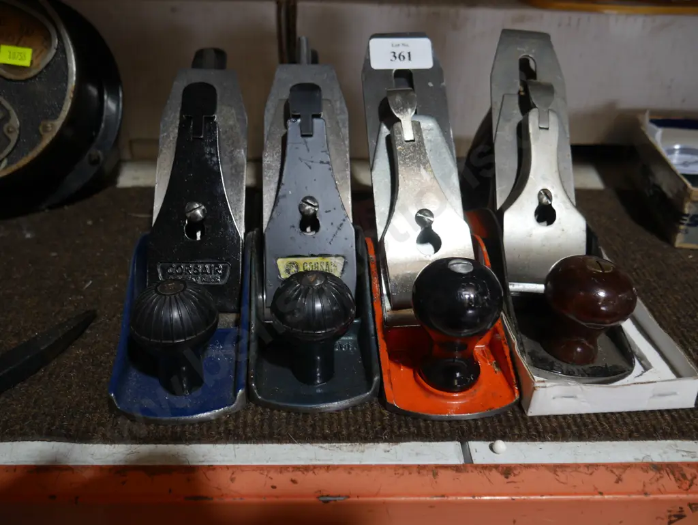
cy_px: 262
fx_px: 646
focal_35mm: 32
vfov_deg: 44.2
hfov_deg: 56.8
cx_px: 349
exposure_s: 1/60
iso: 200
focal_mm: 16
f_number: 3.6
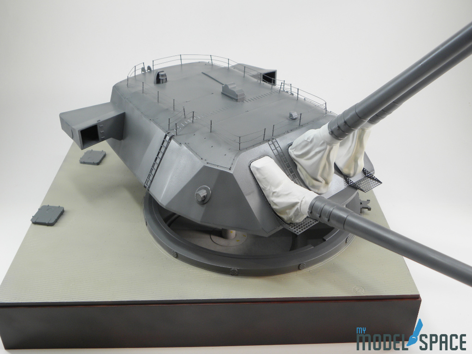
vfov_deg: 38.7
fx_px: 505
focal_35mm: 37
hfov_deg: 50.1
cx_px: 236
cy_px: 177
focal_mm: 6.6
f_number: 3.2
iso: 71
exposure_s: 1/74
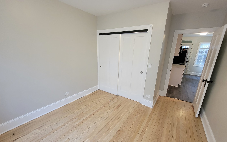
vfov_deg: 78.5
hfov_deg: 105.3
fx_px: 87
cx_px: 114
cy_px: 77
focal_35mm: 14
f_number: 2.2
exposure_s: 1/60
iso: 250
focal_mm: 2.2
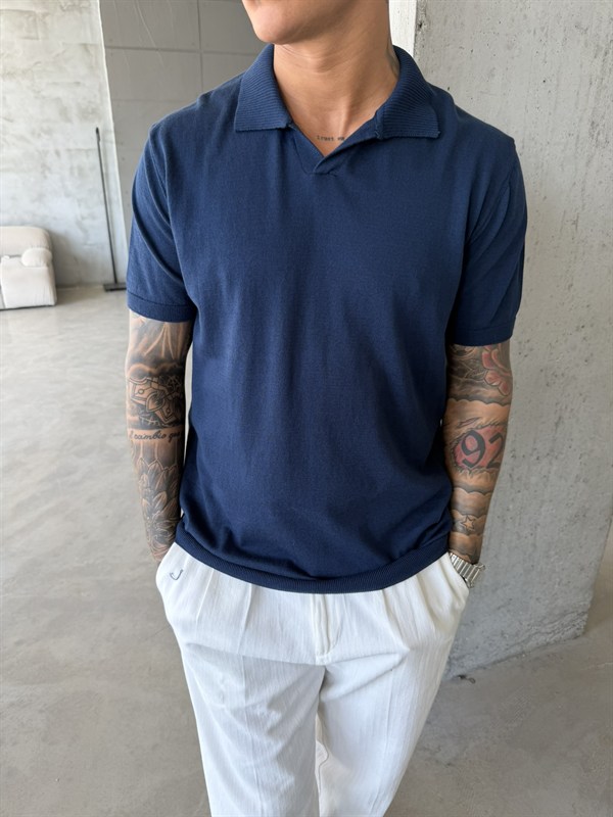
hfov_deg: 56.8
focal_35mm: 24
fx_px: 567
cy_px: 408
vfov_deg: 71.6
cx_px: 306
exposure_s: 1/143
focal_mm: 6.76
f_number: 1.78
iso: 64
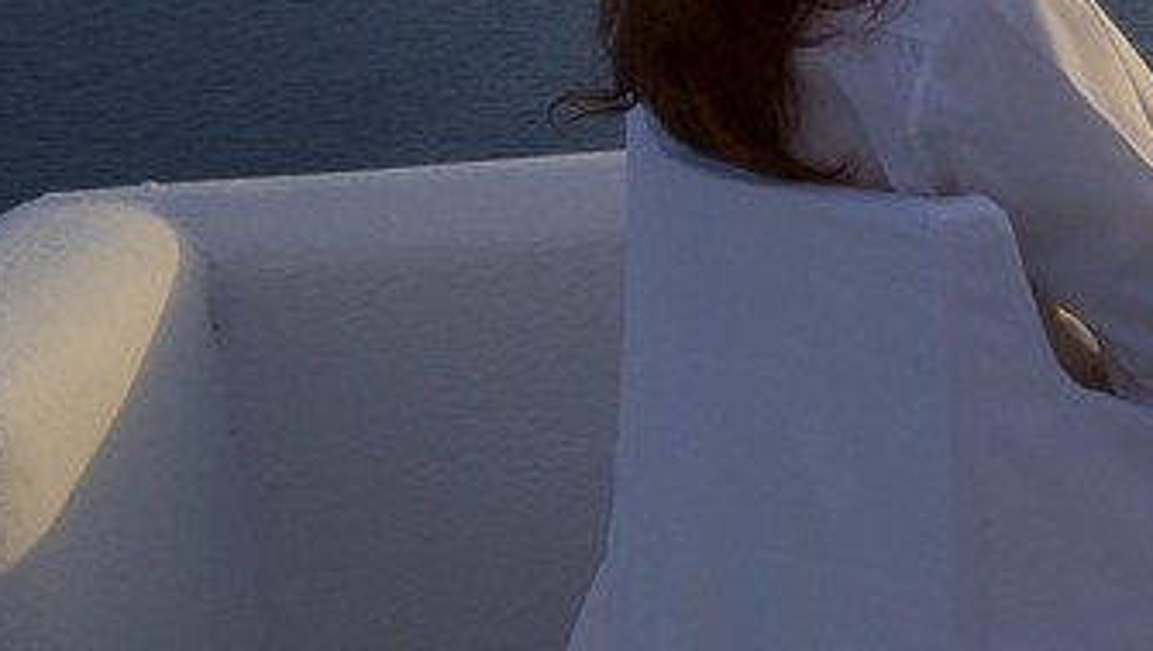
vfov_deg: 10.0
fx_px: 3671
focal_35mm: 120
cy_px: -131
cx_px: 2681
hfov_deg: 13.5
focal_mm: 24
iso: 200
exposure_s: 1/200
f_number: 13
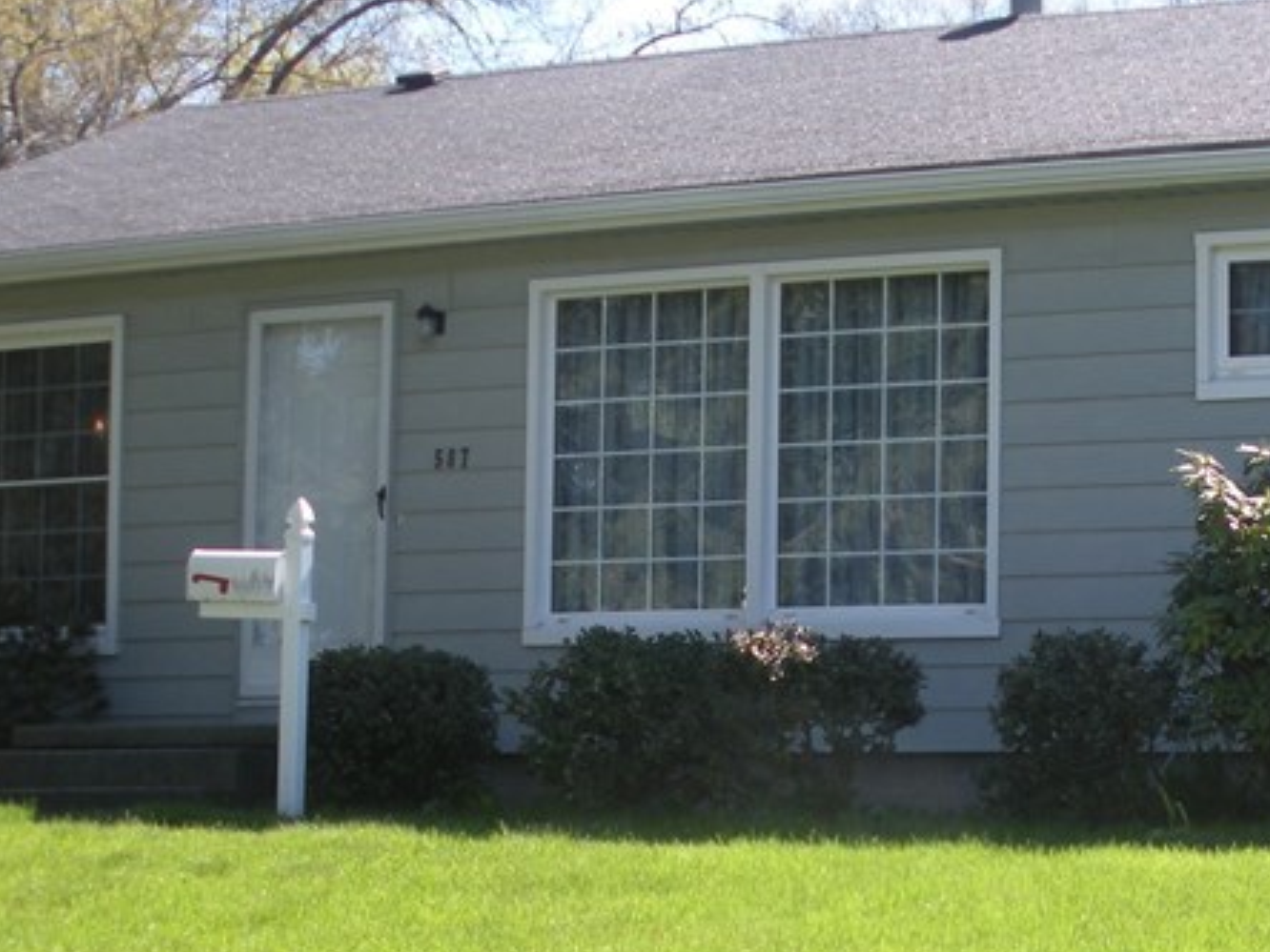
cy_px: 855
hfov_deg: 23.2
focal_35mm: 83
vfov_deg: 17.5
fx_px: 3045
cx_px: 1030
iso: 64
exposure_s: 1/286
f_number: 3.5
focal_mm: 6.3
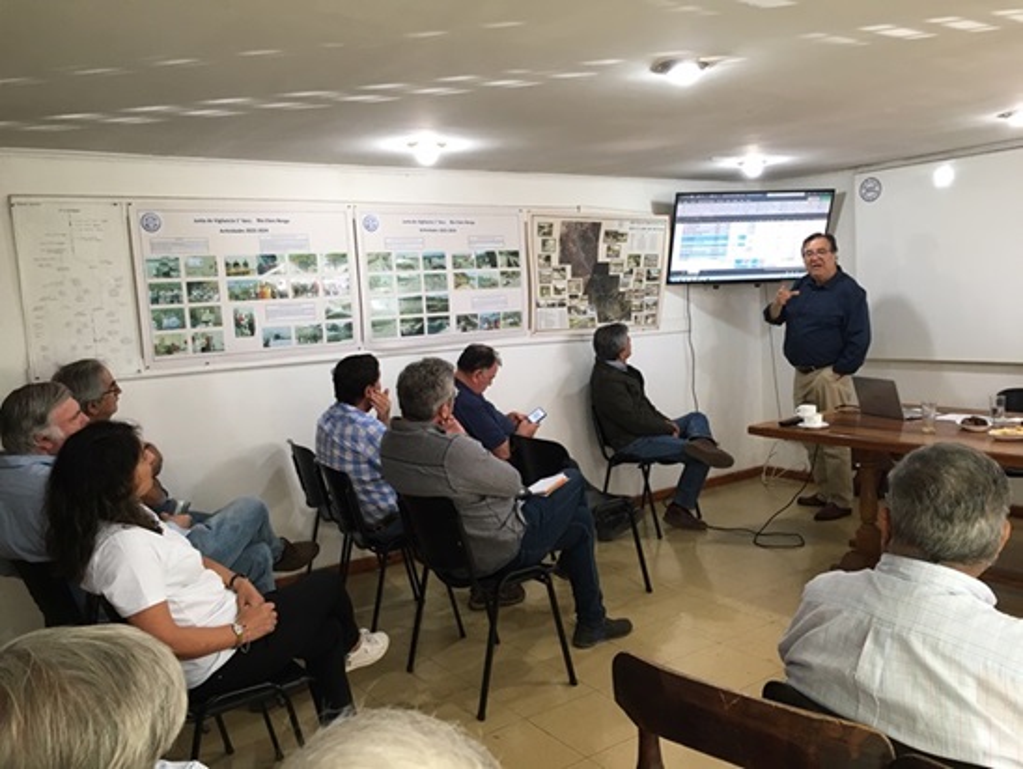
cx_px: 512
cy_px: 384
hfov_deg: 61.6
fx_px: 858
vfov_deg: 48.3
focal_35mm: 29
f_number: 2.2
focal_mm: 4.15
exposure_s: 1/33
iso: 100
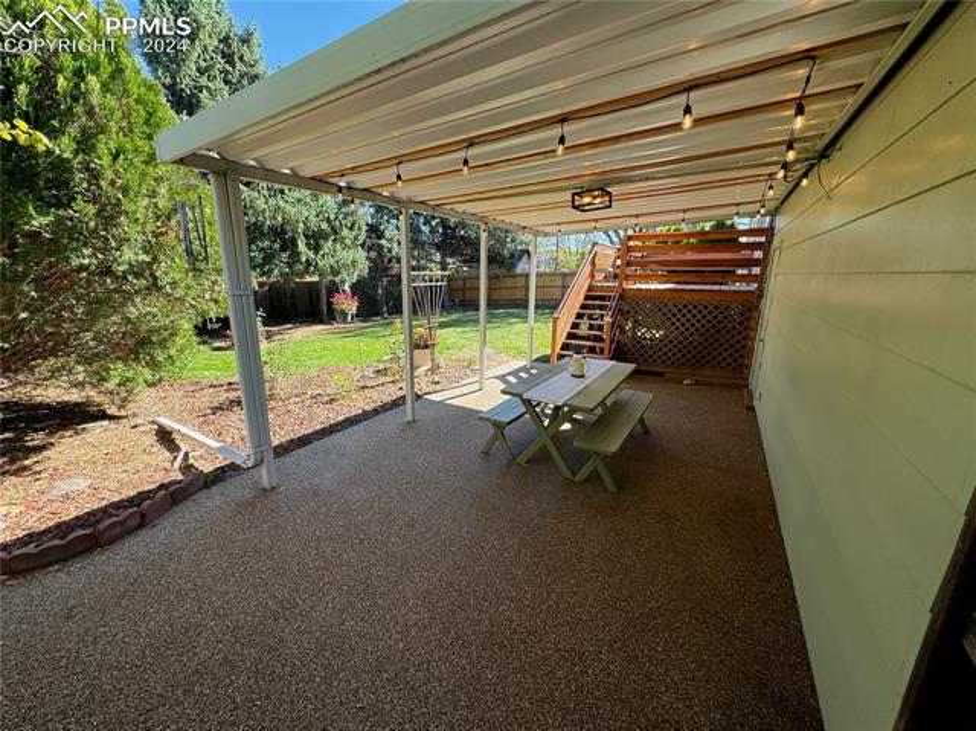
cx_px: 488
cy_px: 366
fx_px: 394
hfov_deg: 102.1
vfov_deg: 85.6
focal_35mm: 14
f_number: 2.2
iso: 40
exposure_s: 1/265
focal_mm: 2.22
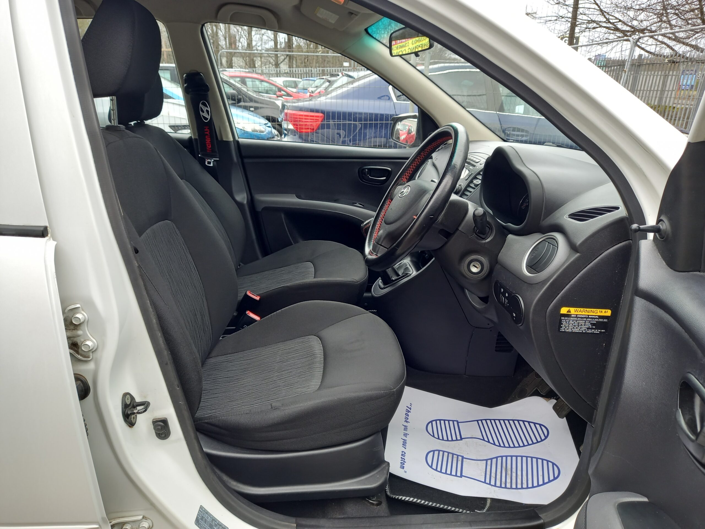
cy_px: 264
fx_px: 509
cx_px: 352
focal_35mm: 25
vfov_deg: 54.9
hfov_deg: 69.4
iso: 50
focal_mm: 4.6
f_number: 2
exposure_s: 1/60
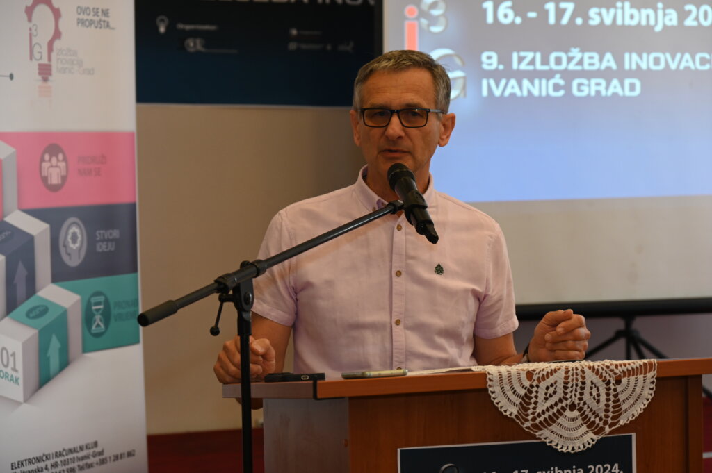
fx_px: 1739
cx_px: 356
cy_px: 236
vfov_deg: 15.5
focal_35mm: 88
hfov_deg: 23.1
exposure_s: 1/100
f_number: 6.3
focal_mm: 88
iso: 1250
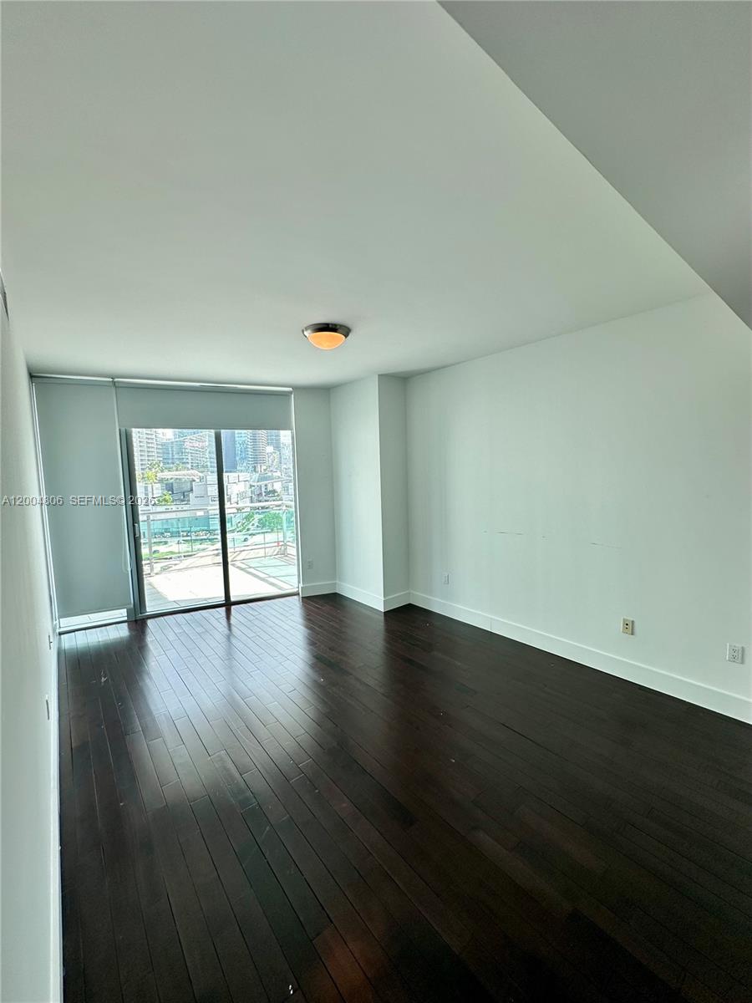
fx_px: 406
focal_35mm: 14
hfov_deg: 85.7
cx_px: 376
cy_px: 502
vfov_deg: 102.1
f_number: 2.2
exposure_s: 1/120
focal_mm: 2.22
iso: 64
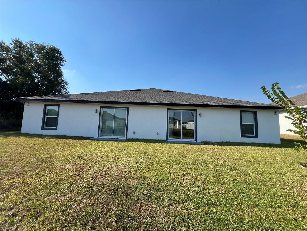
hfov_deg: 106.2
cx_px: 154
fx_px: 115
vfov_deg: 89.9
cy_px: 116
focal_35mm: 13
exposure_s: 1/1357
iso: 32
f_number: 1.8
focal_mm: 1.57
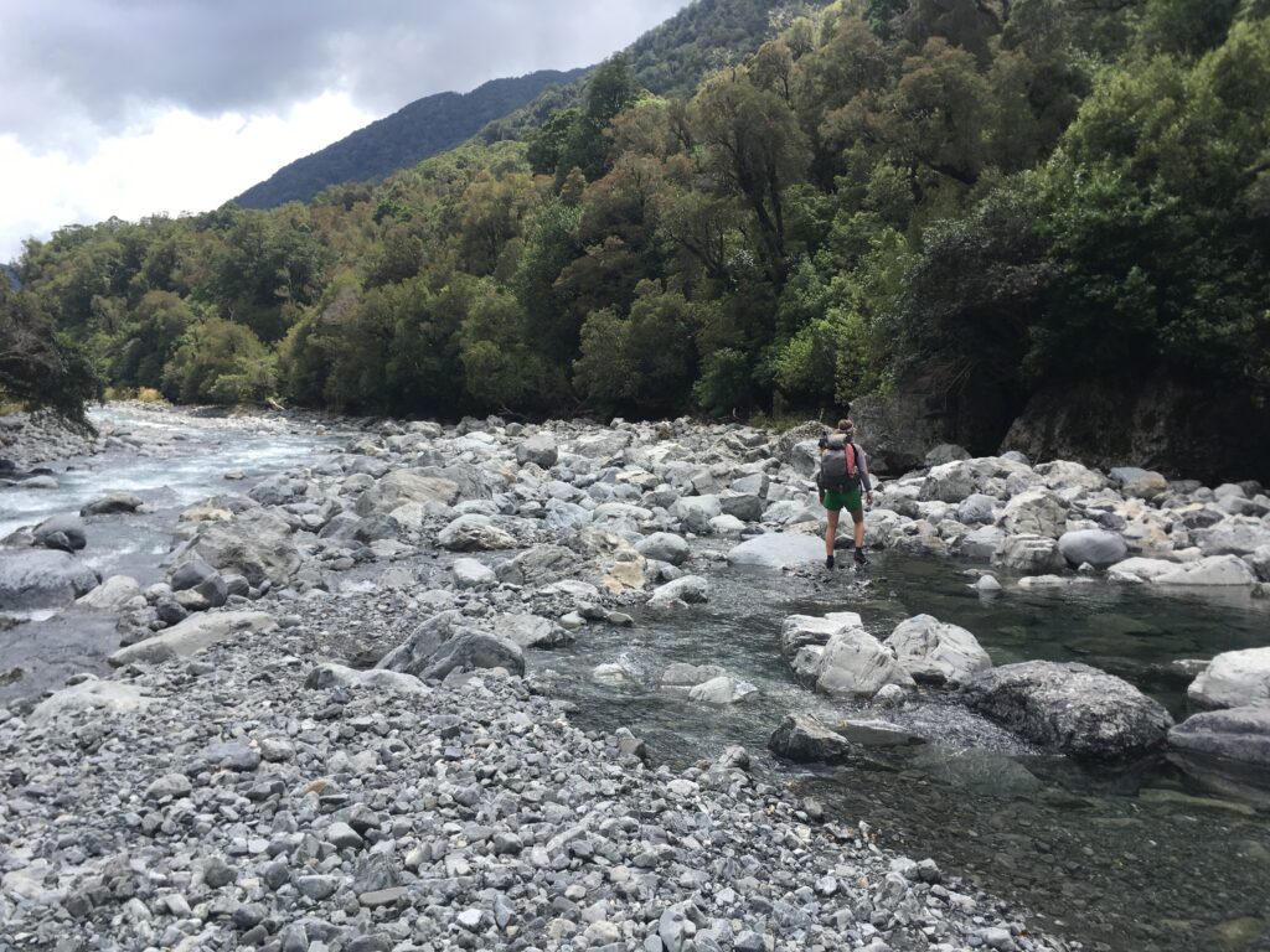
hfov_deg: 61.7
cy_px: 476
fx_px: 1064
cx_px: 635
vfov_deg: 48.2
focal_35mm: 29
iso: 25
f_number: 2.2
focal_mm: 4.15
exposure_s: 1/864
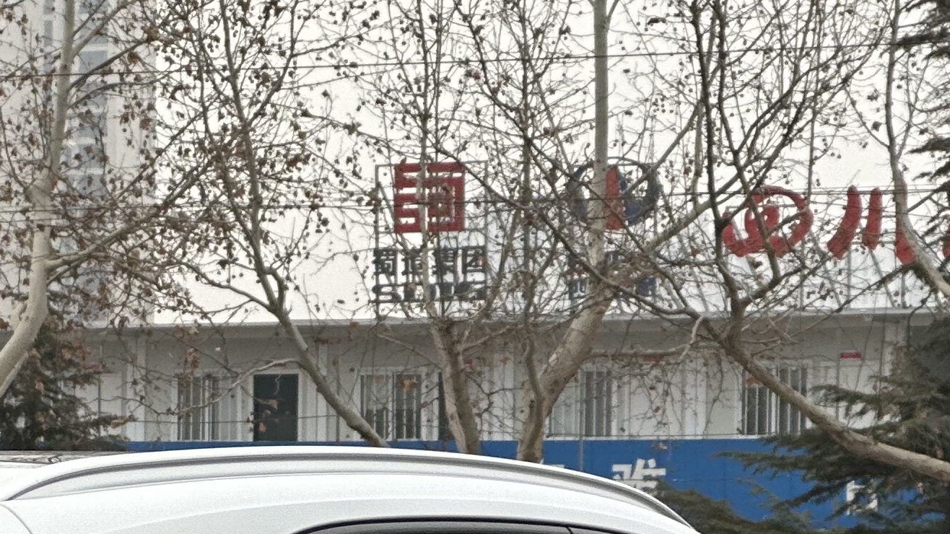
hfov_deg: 8.4
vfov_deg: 4.7
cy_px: 947
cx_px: 134
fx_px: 6473
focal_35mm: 257
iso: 25
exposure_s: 1/121
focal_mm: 9
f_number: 2.8
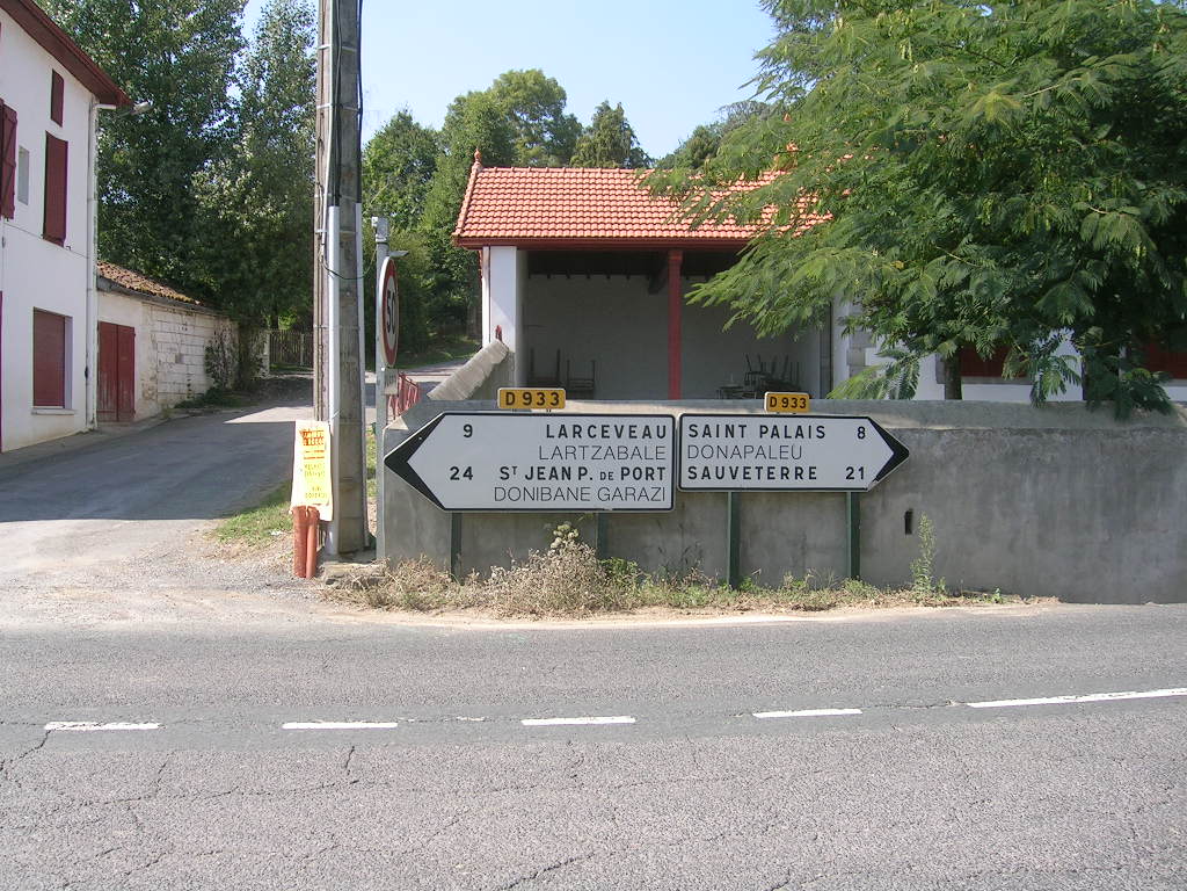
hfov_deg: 52.6
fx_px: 1200
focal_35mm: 35
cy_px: 446
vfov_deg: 40.7
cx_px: 594
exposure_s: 1/223
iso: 50
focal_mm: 5.4
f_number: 4.8
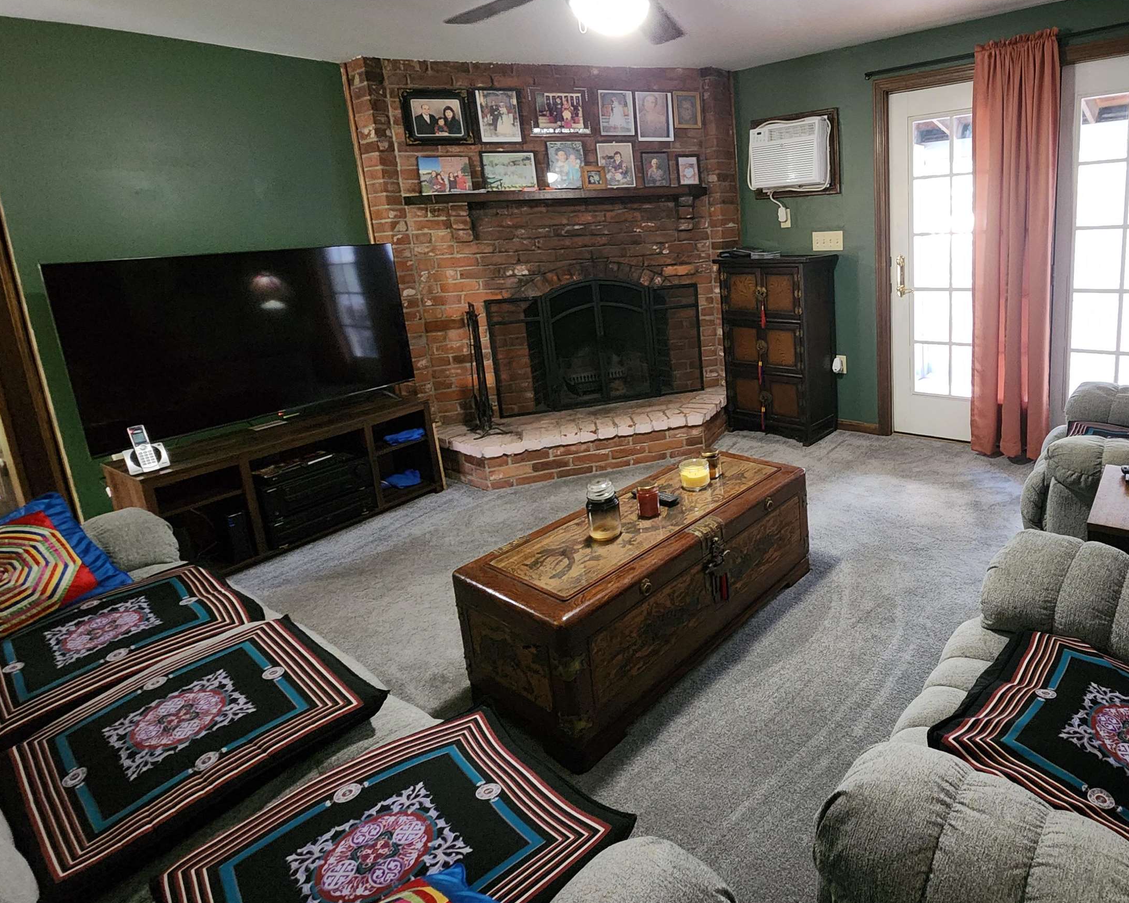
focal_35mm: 18
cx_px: 774
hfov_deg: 82.7
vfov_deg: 72.6
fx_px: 601
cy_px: 343
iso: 640
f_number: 2.2
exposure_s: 1/24
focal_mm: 2.2
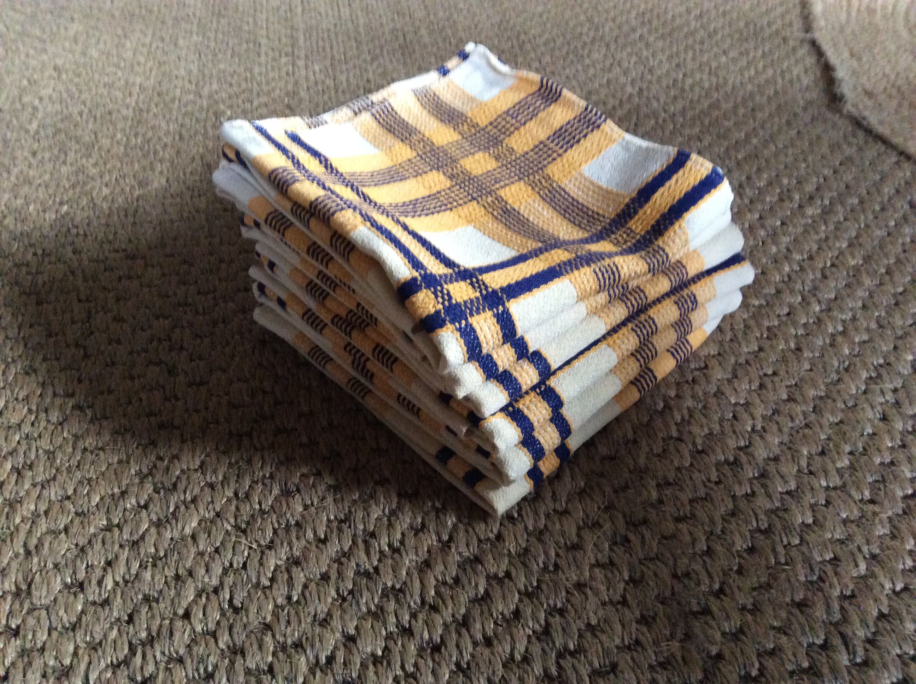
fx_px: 846
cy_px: 342
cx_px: 458
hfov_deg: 56.9
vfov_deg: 44.1
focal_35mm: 32
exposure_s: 1/25
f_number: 2.4
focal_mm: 3.3
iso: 320
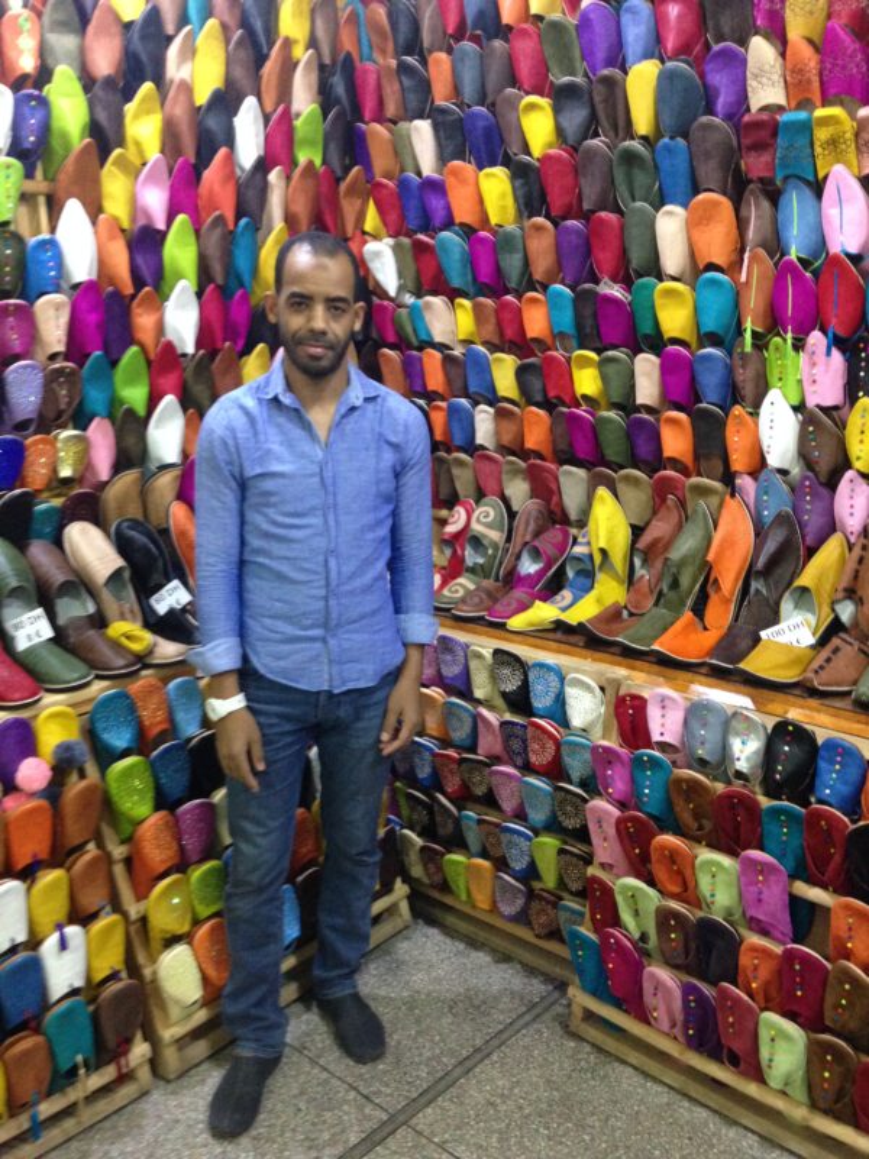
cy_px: 580
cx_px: 434
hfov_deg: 42.9
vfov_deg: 55.4
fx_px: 1105
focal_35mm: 33
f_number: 2.4
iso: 320
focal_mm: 4.12
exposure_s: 1/20
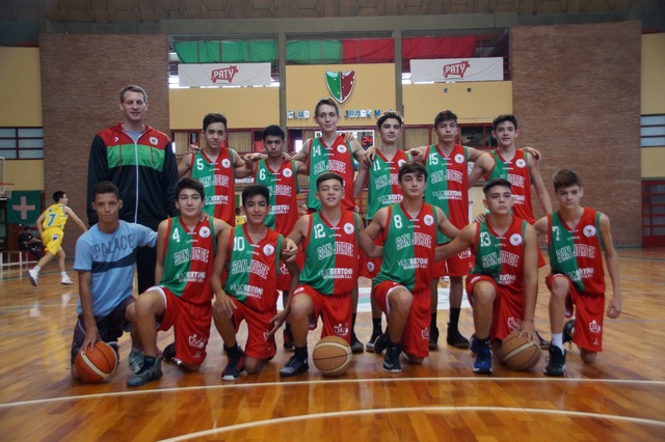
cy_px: 221
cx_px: 332
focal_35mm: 39
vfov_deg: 34.2
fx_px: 720
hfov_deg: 49.6
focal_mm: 26
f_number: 4
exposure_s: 1/160
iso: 1250
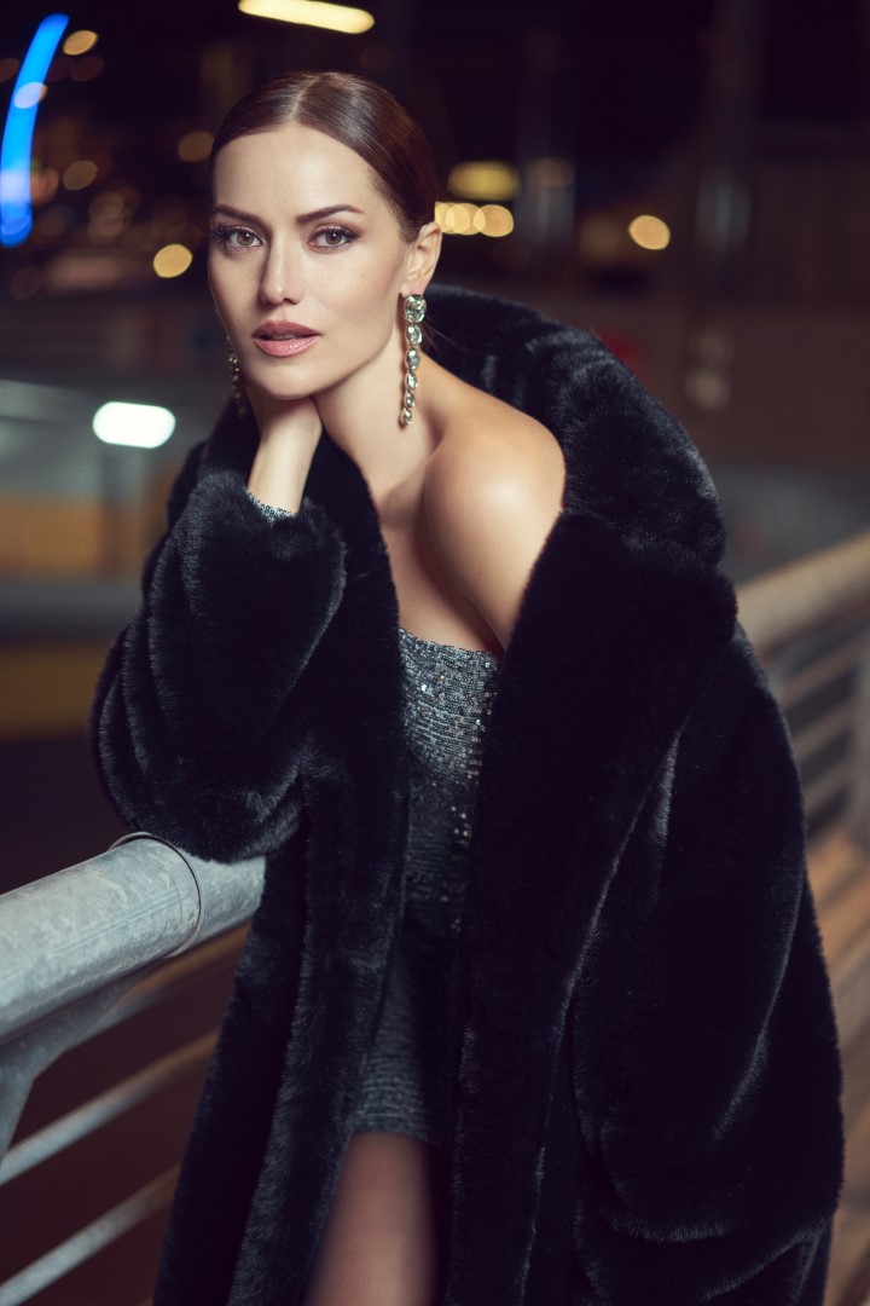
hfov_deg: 24.6
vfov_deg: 36.2
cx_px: 435
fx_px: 1994
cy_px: 653
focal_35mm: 55
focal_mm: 55
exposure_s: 1/200
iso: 400
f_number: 2
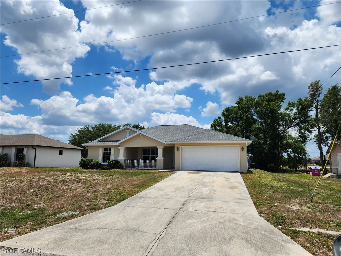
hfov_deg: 73.9
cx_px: 170
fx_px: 227
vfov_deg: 58.9
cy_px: 128
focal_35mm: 23
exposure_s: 1/2586
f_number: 1.8
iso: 12
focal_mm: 6.4
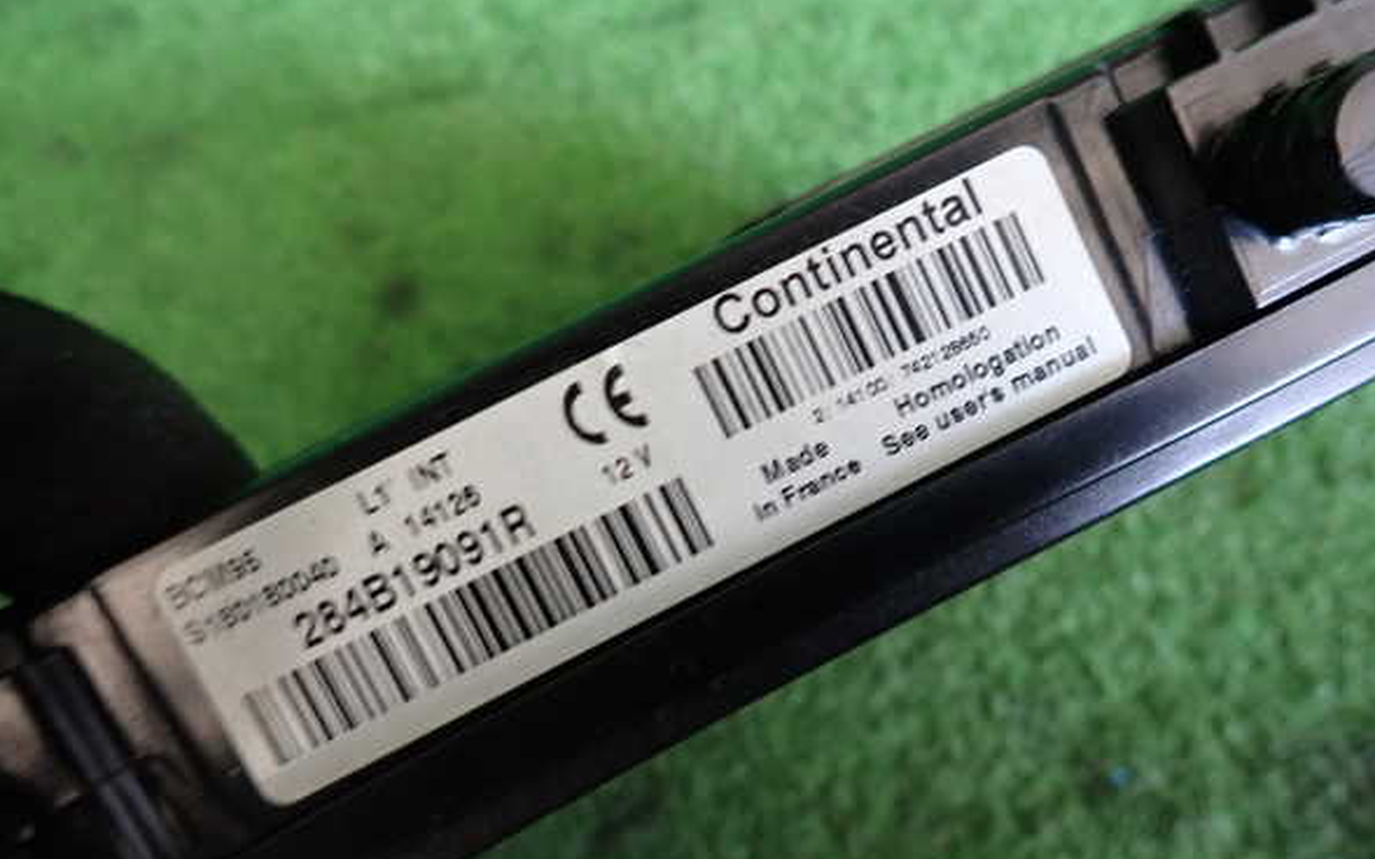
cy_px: 462
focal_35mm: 27
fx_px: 1012
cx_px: 679
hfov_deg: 68.4
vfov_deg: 46.0
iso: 250
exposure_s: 1/30
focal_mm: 4.5
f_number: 2
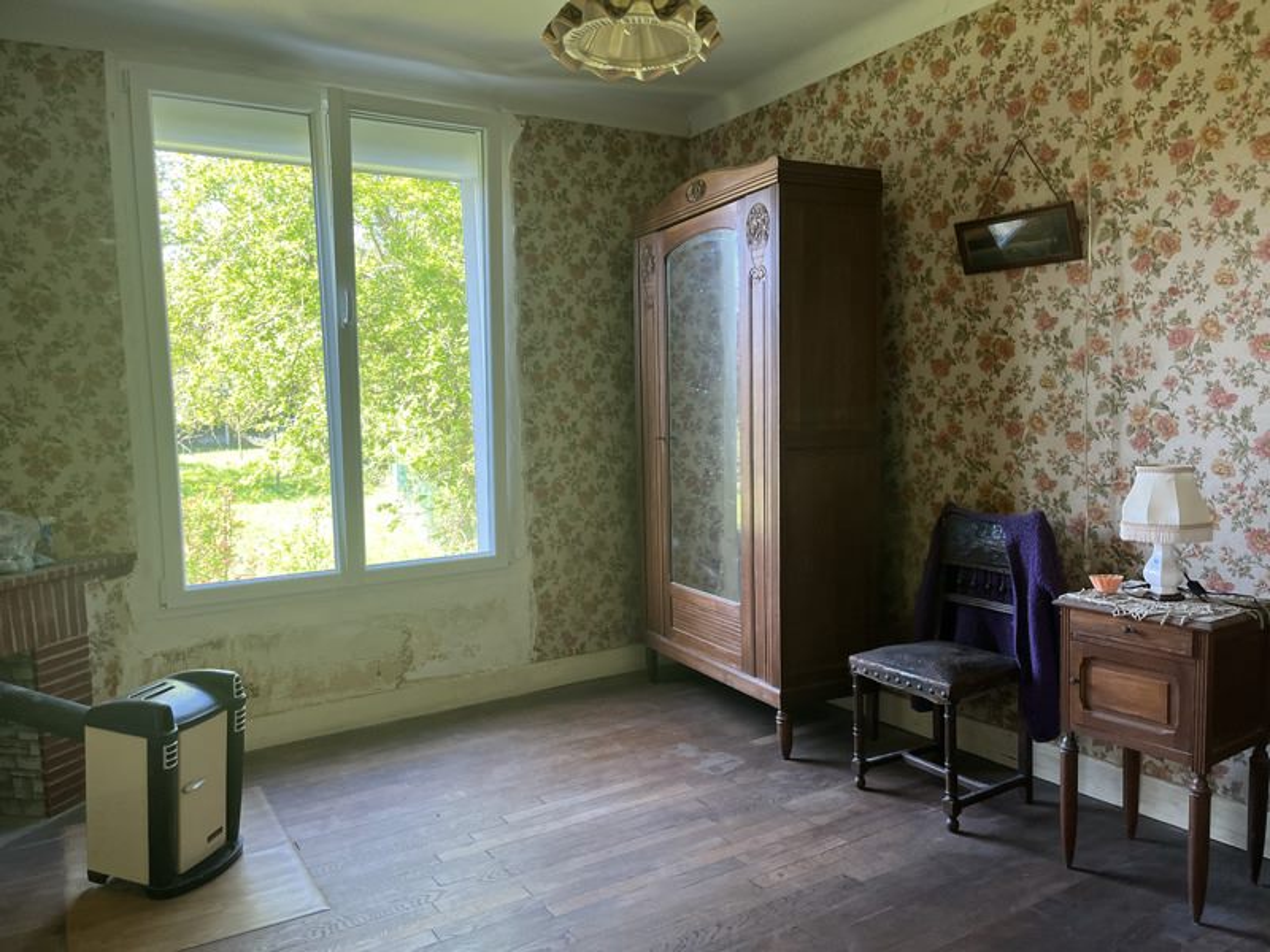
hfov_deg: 67.3
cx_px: 635
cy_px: 476
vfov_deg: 53.1
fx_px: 954
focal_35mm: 26
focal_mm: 5.1
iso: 125
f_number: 1.6
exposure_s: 1/114
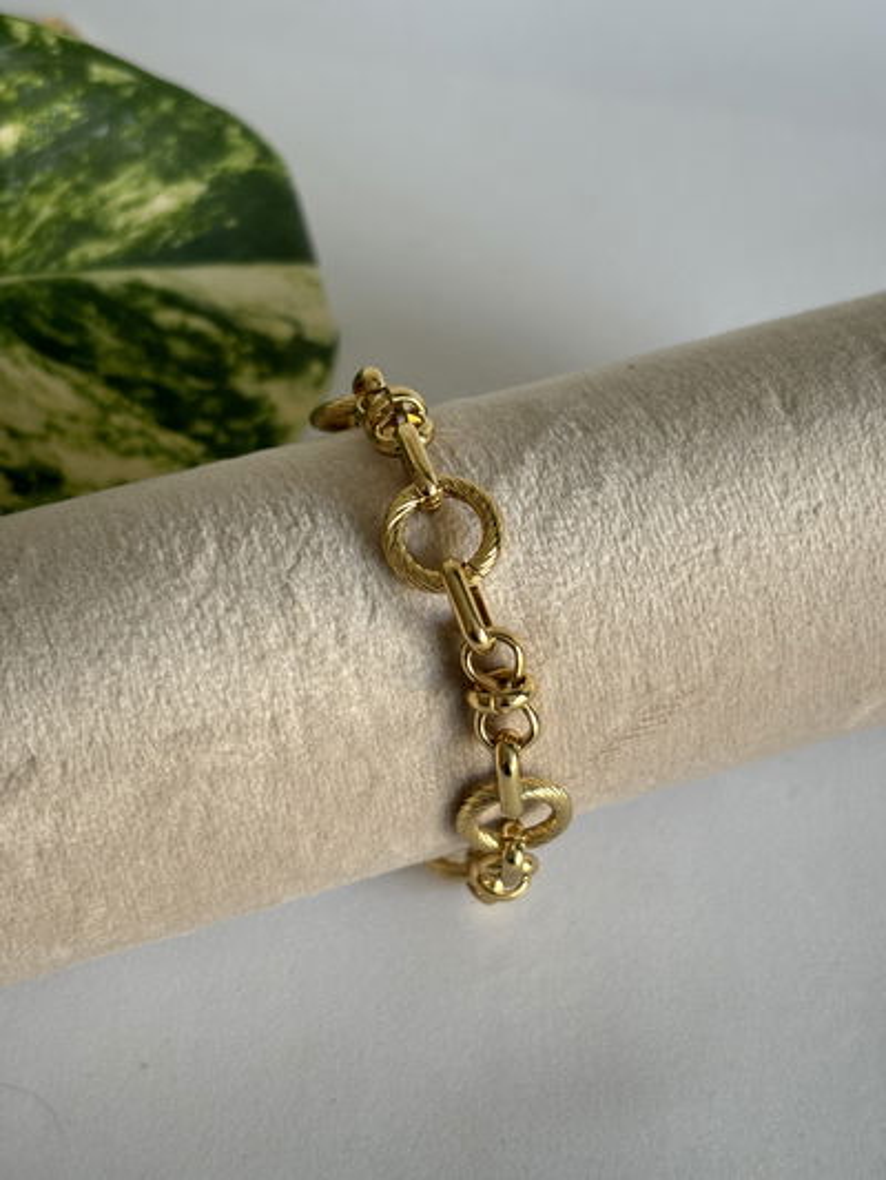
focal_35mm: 52
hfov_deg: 28.0
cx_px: 443
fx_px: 1774
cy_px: 590
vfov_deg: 36.8
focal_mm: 5.96
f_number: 1.6
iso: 64
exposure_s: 1/60
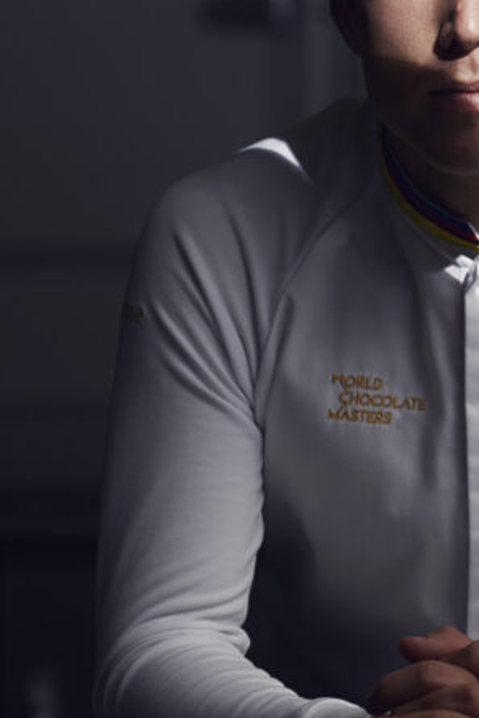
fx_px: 4128
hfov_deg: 6.6
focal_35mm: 207
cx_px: 486
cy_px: 215
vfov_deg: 9.9
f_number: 4
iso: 100
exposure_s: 1/125
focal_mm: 90
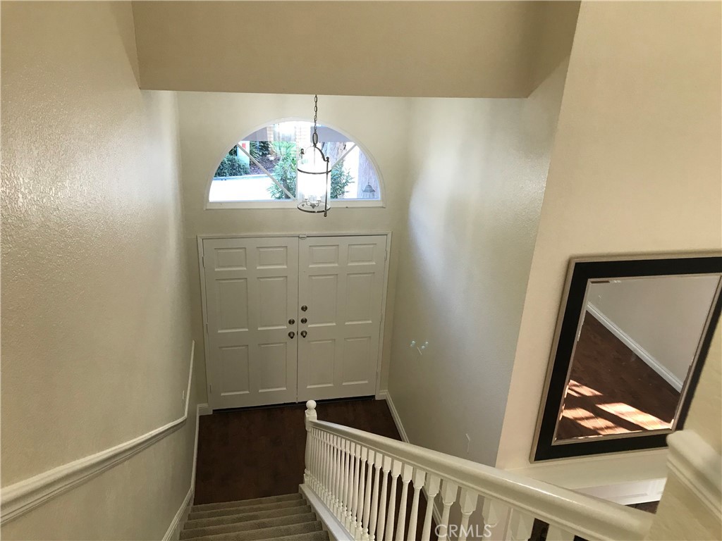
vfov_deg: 49.7
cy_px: 270
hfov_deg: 63.4
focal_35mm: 28
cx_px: 361
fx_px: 584
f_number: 1.8
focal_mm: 3.99
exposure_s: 1/30
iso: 25
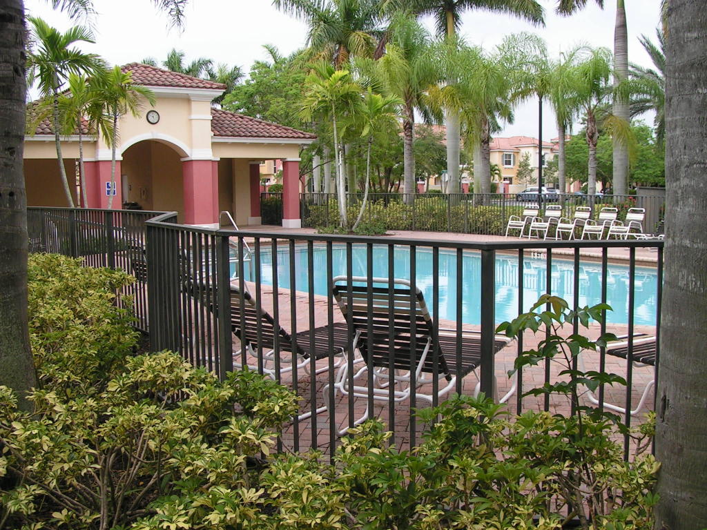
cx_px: 354
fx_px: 776
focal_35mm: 38
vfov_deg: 37.7
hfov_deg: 49.0
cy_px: 265
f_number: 5.6
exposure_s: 1/160
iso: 50
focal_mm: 5.8
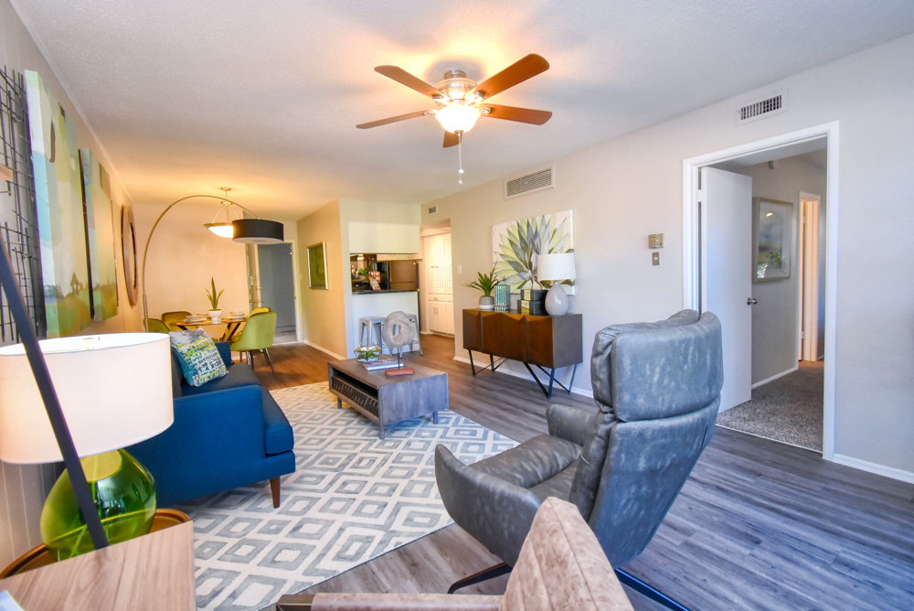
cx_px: 457
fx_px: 381
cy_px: 306
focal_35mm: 15
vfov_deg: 77.4
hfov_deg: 100.4
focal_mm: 10
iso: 1100
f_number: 4.5
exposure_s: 1/60
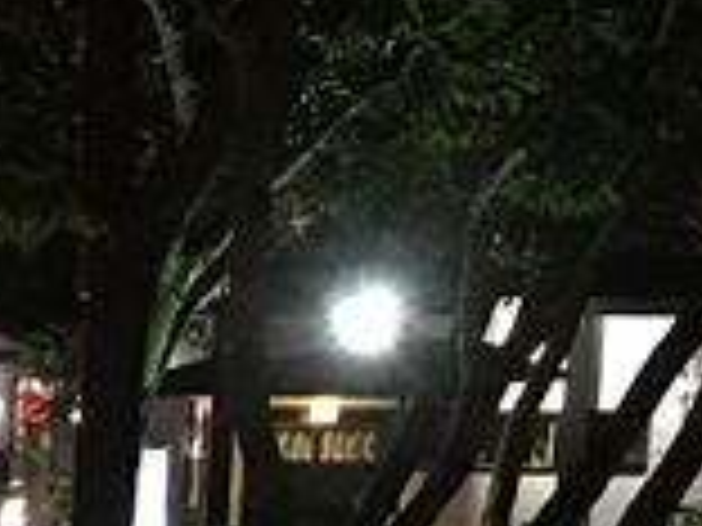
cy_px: 1025
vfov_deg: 9.4
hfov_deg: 12.6
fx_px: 3022
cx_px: -360
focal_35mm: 149
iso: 64
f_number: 2.2
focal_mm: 4.15
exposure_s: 1/4
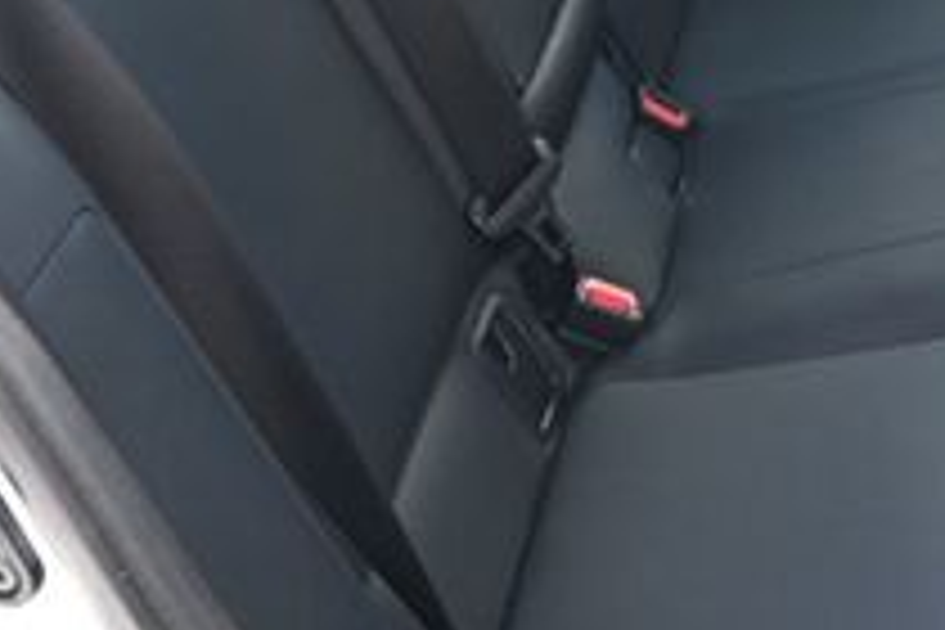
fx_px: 1916
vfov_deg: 18.0
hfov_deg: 27.5
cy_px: -54
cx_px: 644
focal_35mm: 73
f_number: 4
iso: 400
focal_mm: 16
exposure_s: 1/250
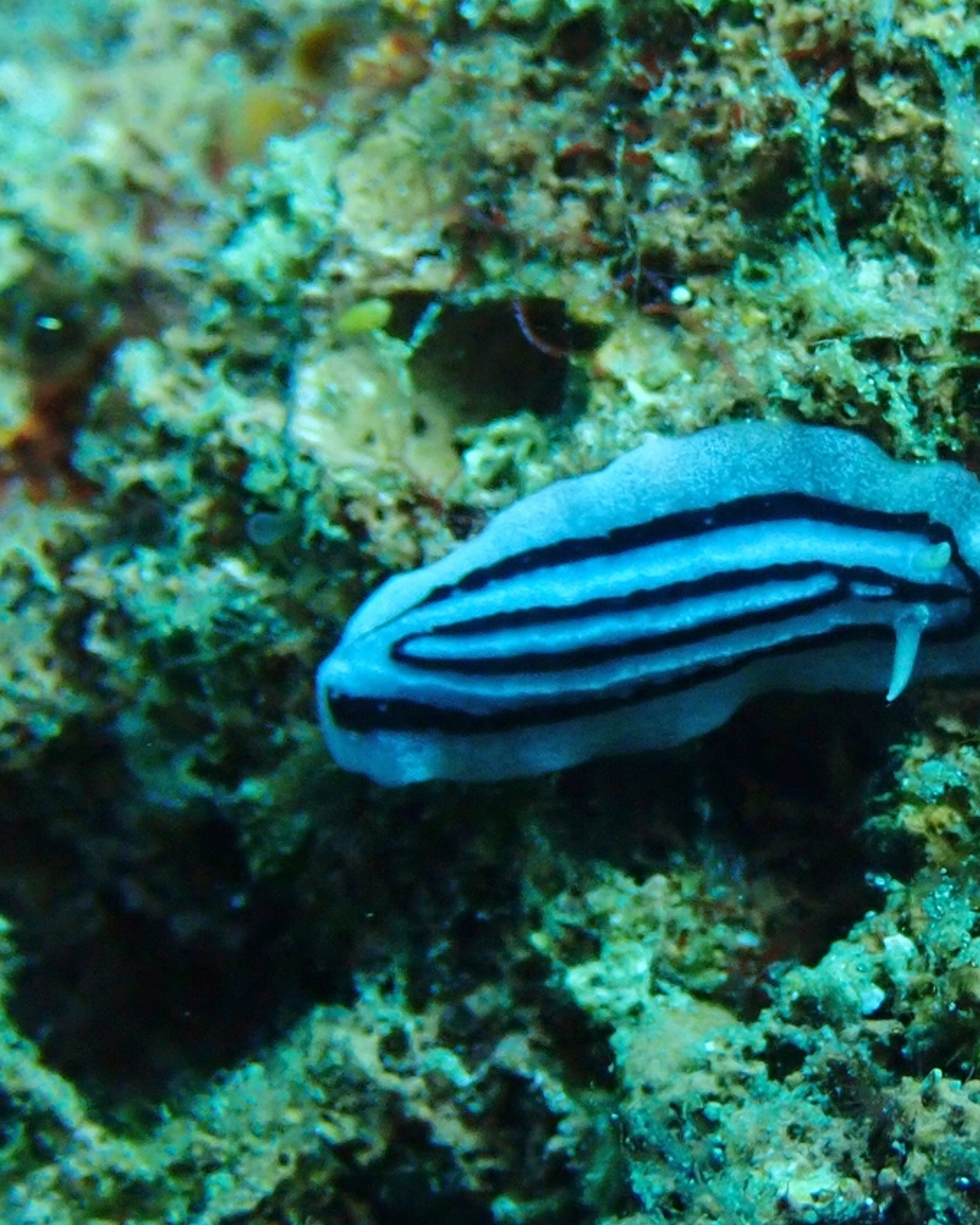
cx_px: 735
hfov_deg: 15.8
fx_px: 3517
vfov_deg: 19.8
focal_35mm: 97
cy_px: 612
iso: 640
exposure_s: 1/160
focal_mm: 13.47
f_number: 5.6
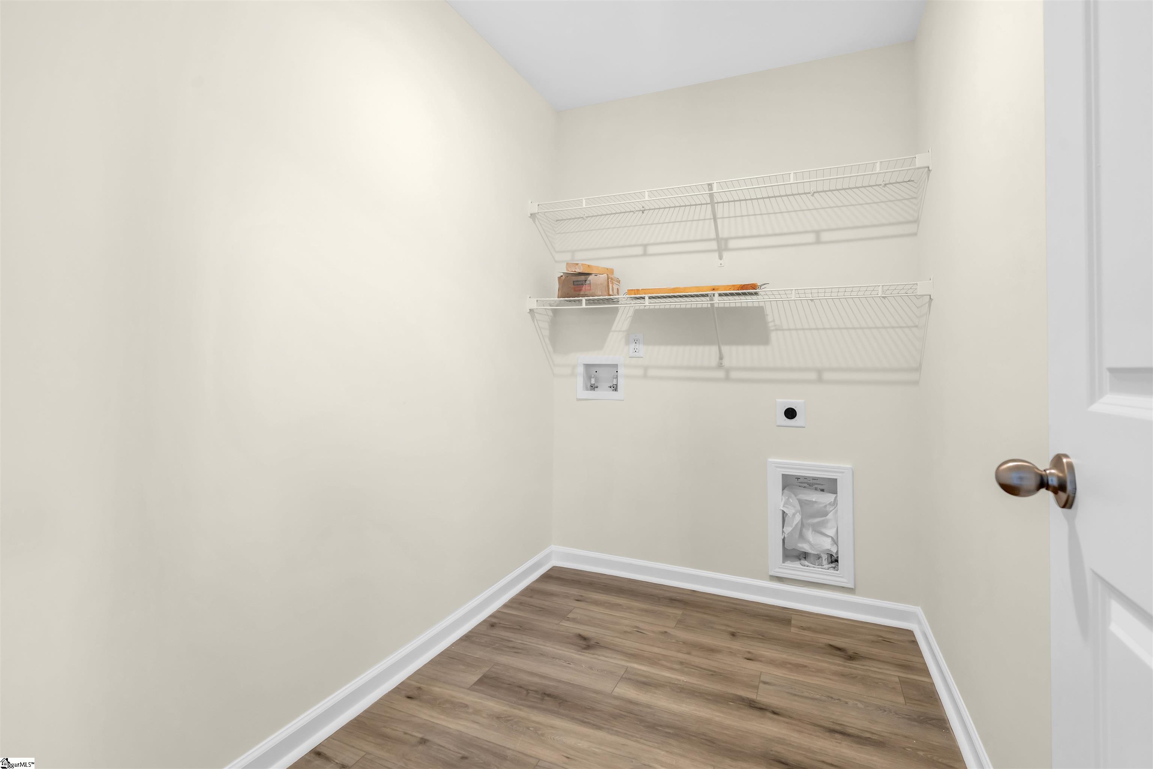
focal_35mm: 16
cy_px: 384
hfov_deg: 96.7
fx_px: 512
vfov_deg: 73.8
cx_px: 576
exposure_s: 1/10
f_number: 7.1
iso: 320
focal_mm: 16
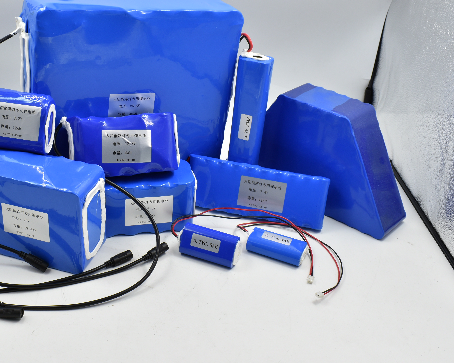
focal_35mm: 47
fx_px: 632
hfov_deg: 39.1
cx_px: 151
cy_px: 139
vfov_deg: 32.0
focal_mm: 22
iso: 100
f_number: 8
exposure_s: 1/25
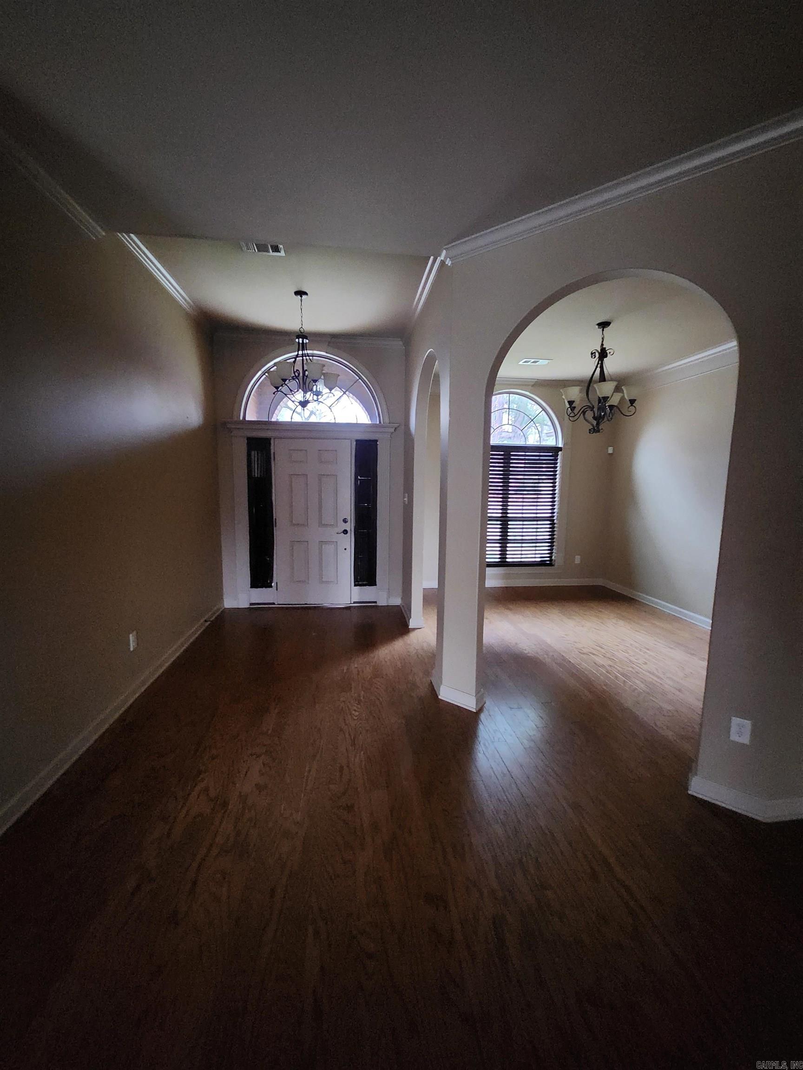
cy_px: 535
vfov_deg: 106.2
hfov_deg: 89.9
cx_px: 402
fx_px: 402
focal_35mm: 13
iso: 1000
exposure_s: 1/24
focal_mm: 1.74
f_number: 2.2
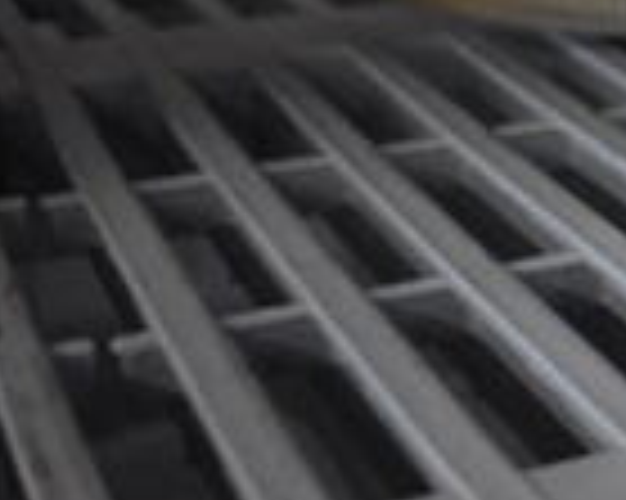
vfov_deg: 13.8
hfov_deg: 16.0
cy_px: -149
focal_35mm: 107
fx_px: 1981
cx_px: 1022
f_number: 3.8
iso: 3200
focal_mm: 22
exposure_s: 1/125
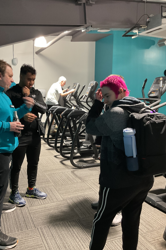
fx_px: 228
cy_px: 124
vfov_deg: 57.2
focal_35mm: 33
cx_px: 78
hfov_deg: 40.0
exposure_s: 1/30
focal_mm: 3
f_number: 1.8
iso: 250
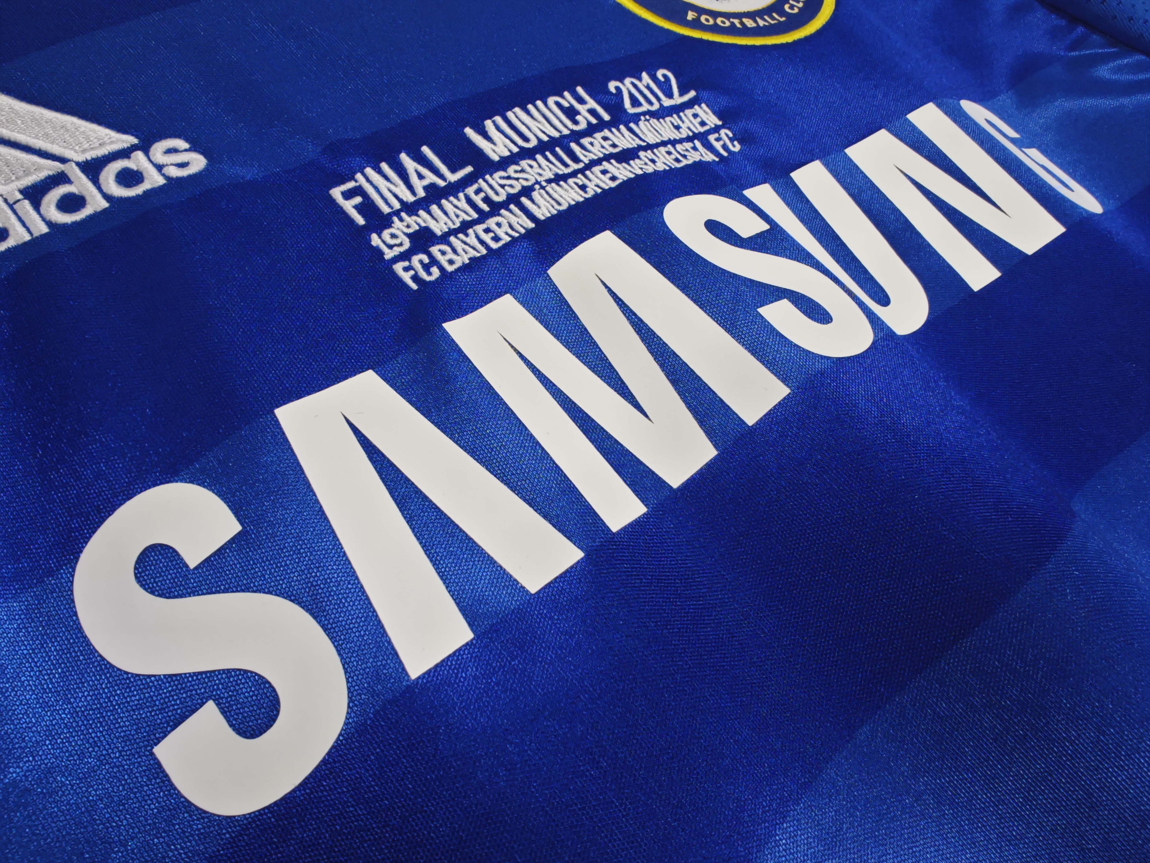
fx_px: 764
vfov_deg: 58.9
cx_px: 575
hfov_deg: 73.9
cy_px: 432
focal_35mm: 23
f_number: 2.2
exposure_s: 1/50
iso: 60
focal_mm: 2.59
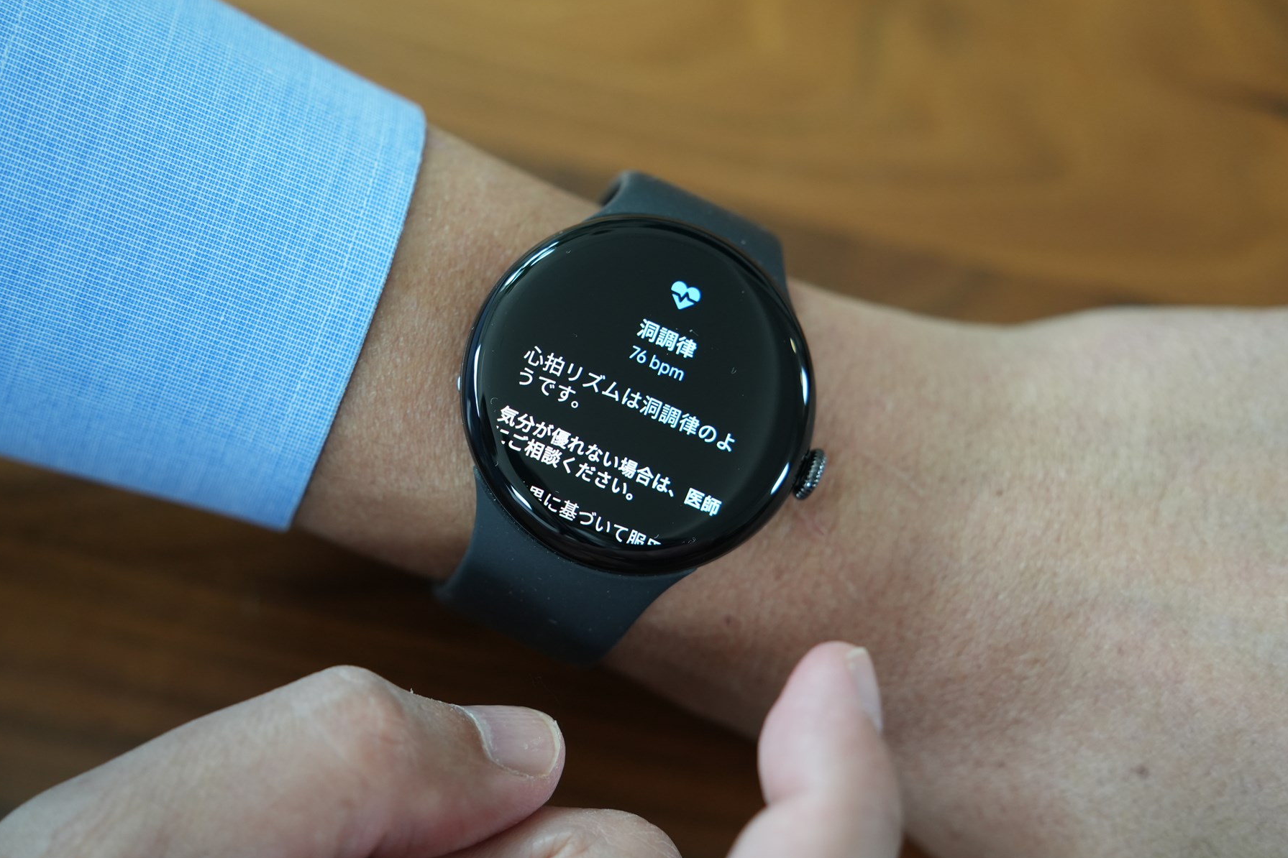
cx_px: 600
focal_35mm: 89
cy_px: 430
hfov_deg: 22.9
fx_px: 3184
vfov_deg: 15.4
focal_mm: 83
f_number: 4.5
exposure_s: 1/60
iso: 1250
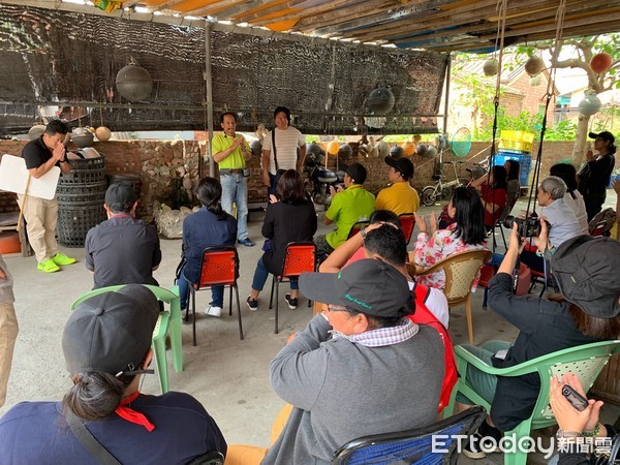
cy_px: 232
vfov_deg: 53.1
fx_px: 466
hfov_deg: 67.3
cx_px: 310
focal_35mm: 26
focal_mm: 4.25
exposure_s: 1/121
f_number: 1.8
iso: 64
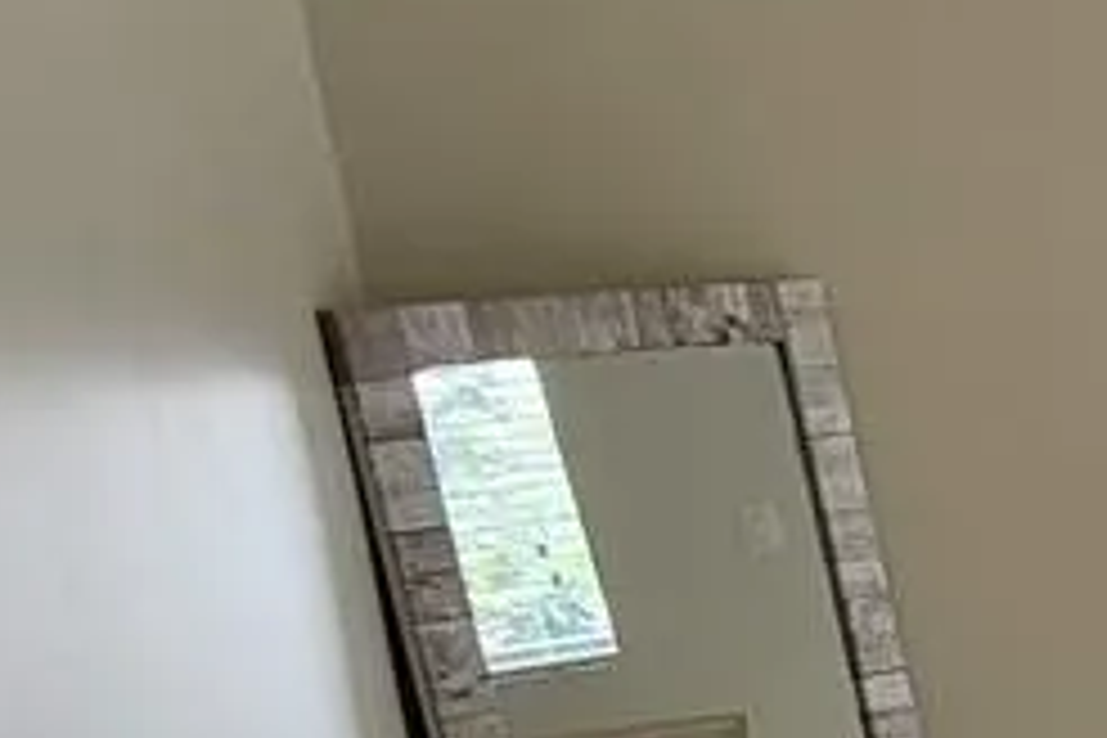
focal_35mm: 88
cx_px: 2133
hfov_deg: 17.5
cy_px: 922
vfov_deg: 14.9
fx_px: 2706
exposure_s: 1/60
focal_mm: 1.74
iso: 32
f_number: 2.2
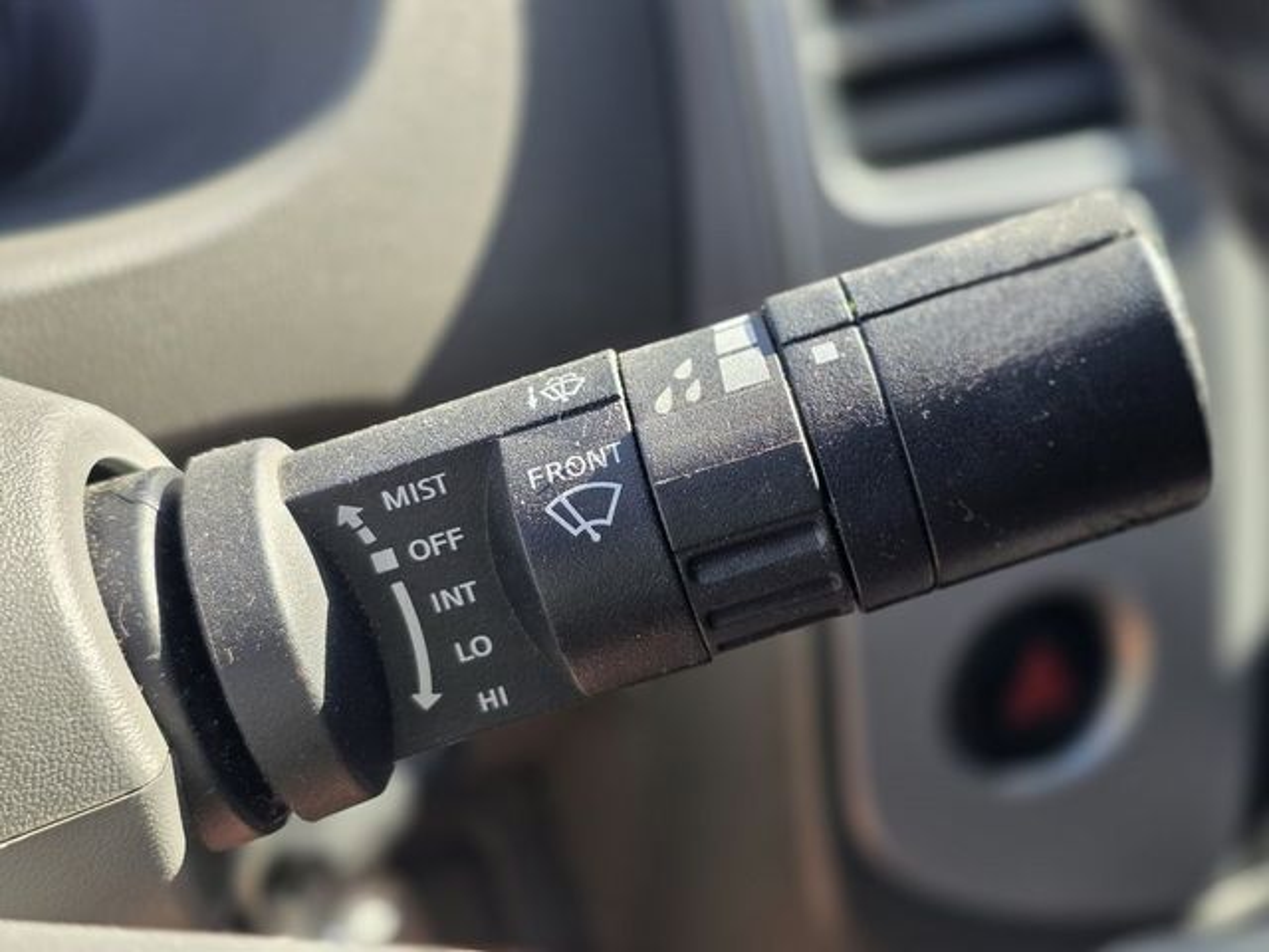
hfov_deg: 34.9
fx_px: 2016
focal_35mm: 55
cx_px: 634
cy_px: 476
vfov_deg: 26.6
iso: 40
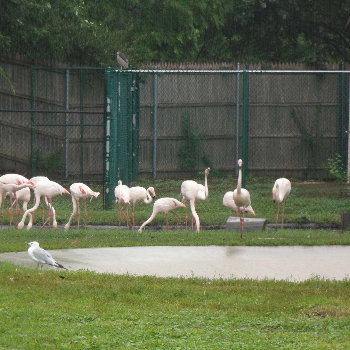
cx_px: 94
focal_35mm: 260
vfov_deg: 6.7
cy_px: 191
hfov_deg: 6.7
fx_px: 2974
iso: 160
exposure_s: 1/60
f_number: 5.6
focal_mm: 36.2
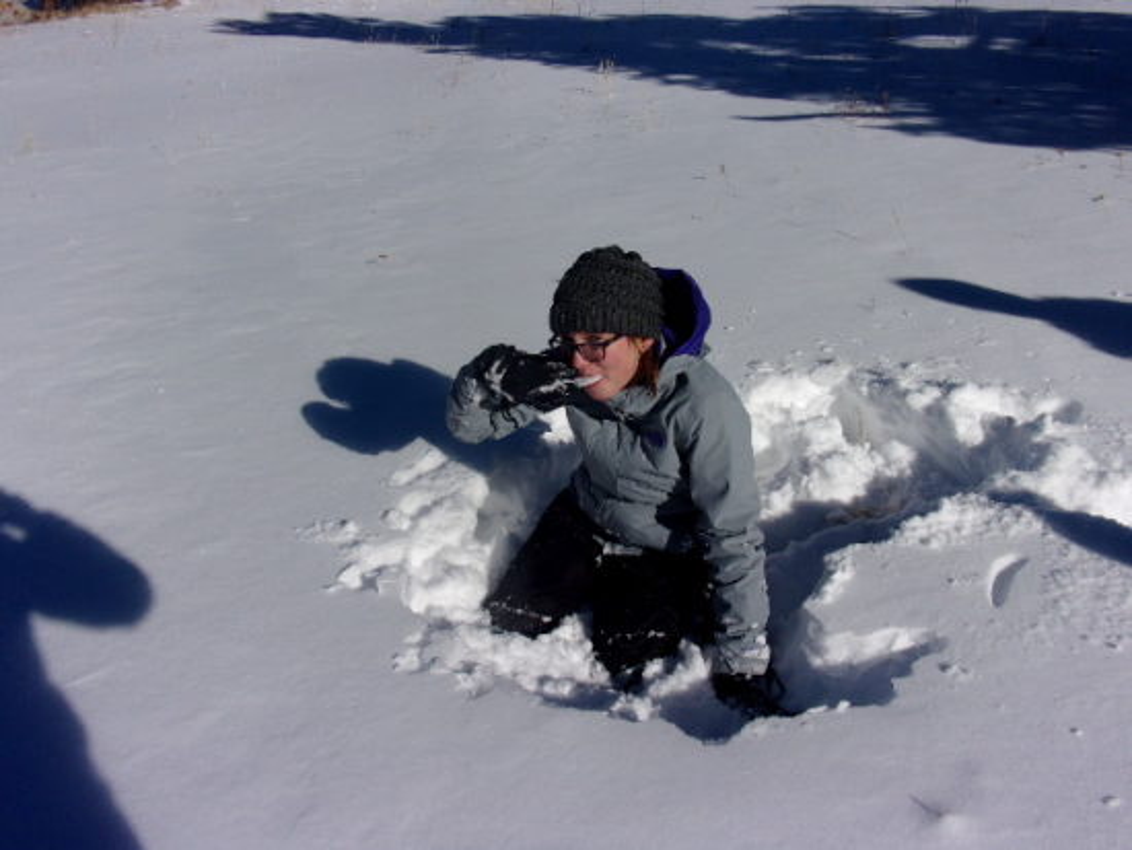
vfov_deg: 49.8
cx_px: 566
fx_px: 916
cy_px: 425
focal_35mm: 28
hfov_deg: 63.4
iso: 80
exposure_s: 1/340
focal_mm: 5.1
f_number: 10.8
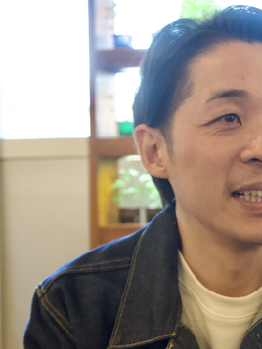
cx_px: 229
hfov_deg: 22.4
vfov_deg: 30.3
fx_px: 647
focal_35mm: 64
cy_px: 181
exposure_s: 1/160
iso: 3200
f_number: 4.5
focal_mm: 28
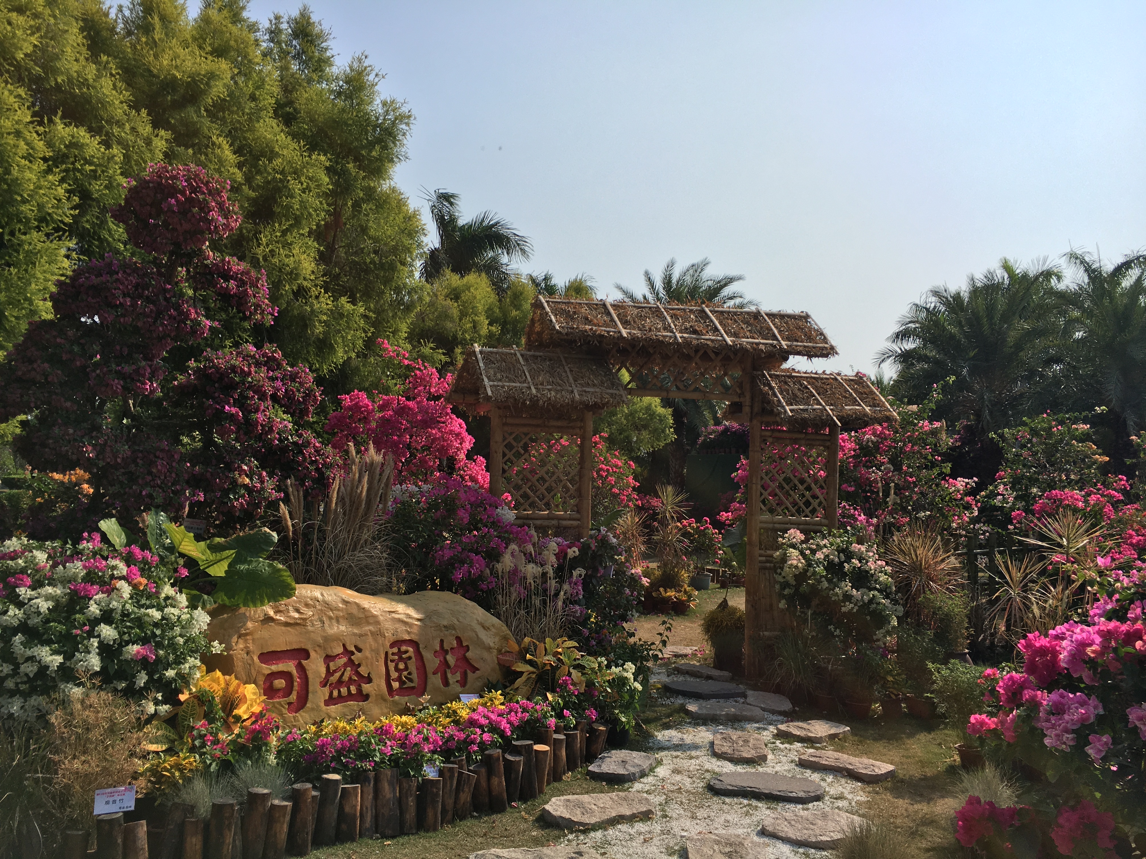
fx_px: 960
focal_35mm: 29
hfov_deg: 61.7
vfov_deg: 48.2
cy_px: 430
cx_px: 573
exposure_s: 1/2481
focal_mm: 4.15
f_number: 2.2
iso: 25
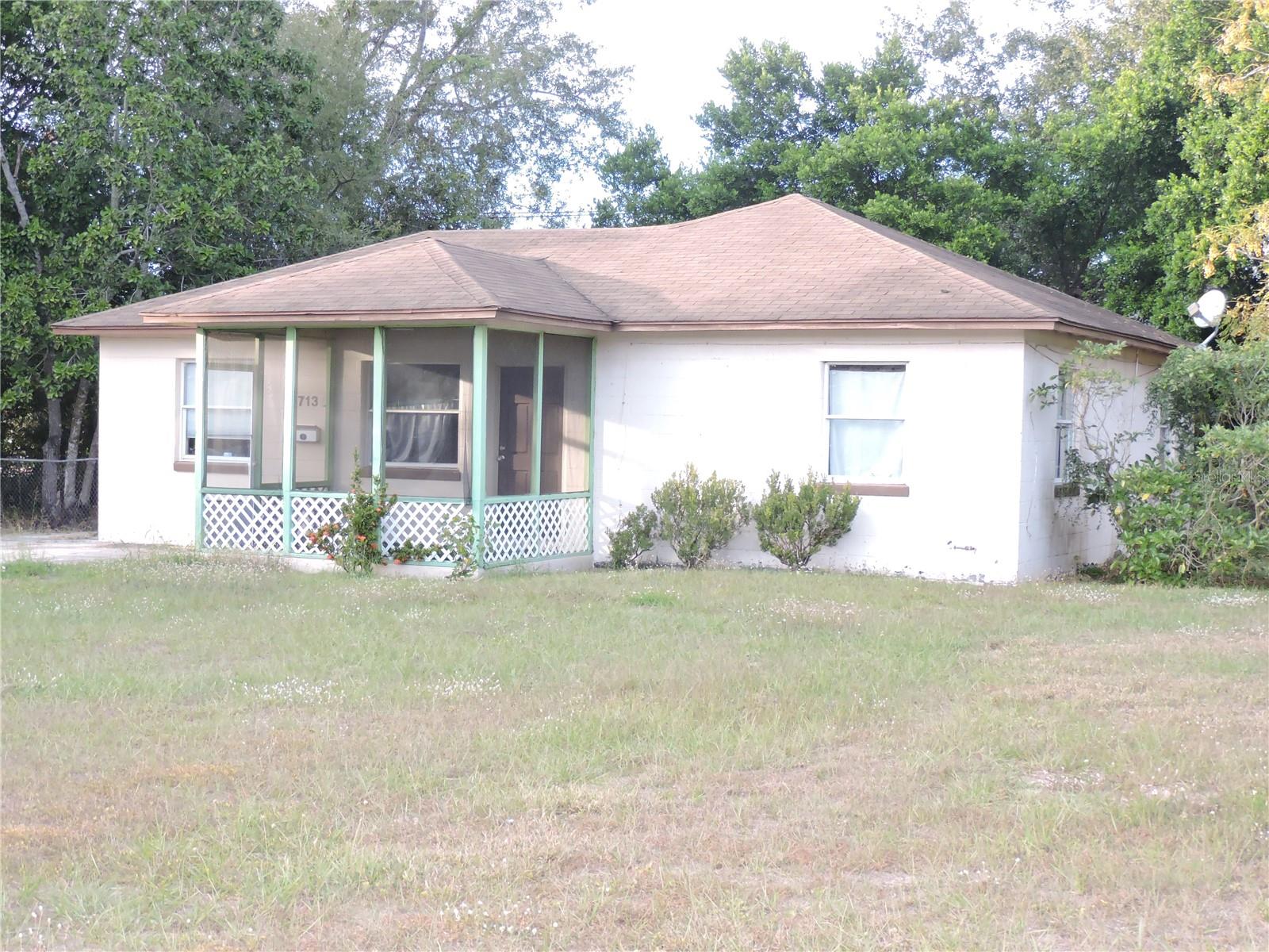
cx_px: 634
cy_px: 476
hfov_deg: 38.2
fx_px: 1833
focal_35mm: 50
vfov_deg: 29.1
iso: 720
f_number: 3.6
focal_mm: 8.9
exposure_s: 1/320
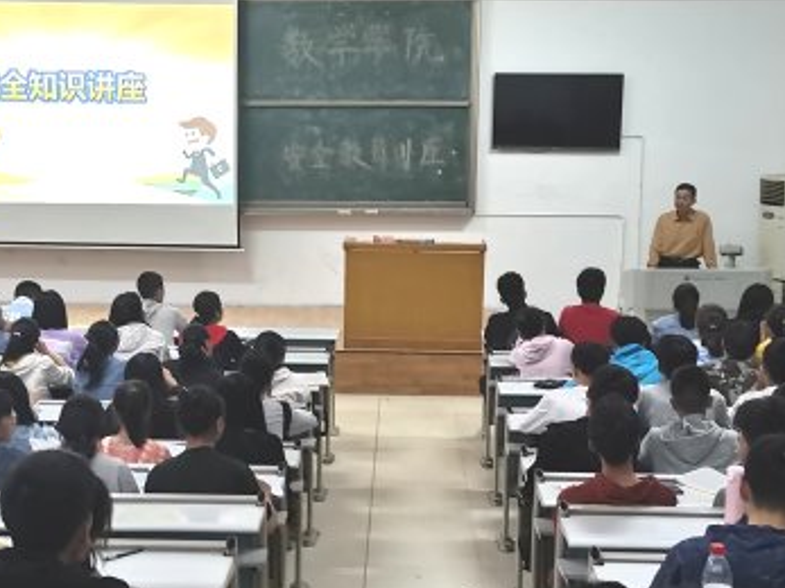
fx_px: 1451
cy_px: 344
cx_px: 322
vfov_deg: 22.9
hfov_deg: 30.2
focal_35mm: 64
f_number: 1.8
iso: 250
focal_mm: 4.75
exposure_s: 1/50
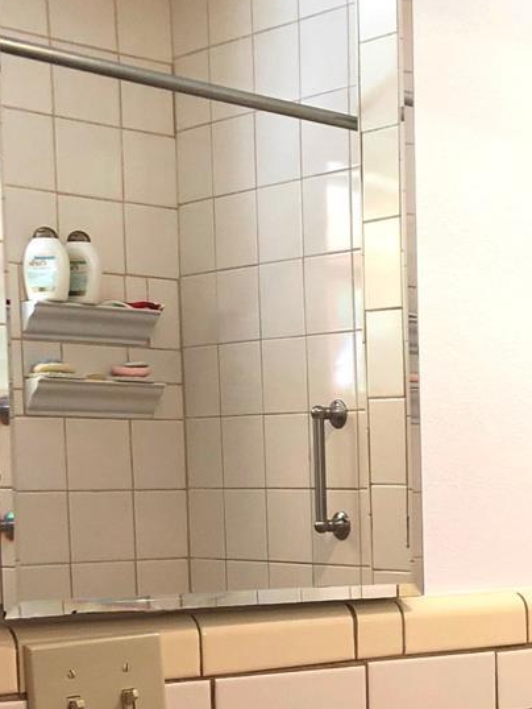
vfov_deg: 24.1
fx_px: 1597
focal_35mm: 78
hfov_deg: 17.9
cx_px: 663
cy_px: 675
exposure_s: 1/15
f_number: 1.8
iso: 50
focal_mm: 4
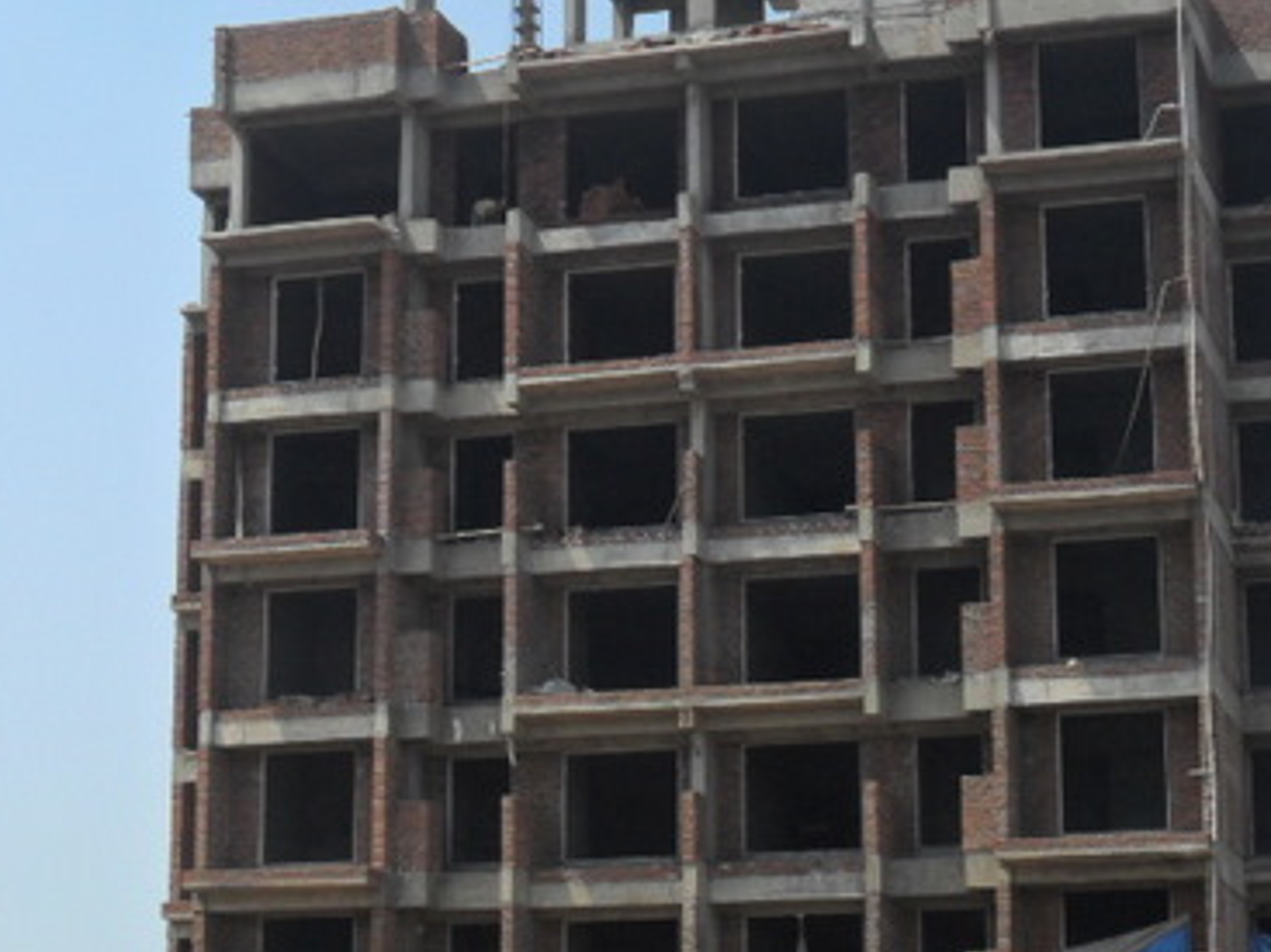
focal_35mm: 96
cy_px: 481
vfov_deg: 15.4
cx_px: 450
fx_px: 3524
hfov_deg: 20.4
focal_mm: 7.8
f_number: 4.5
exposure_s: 1/750
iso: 100
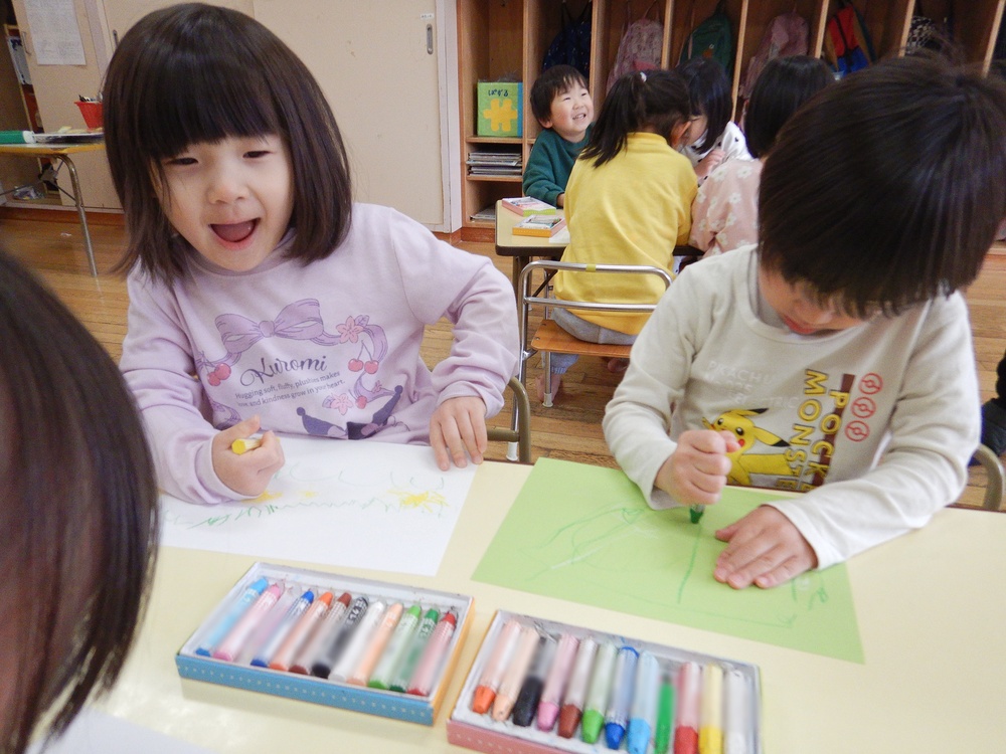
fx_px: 697
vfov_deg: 56.8
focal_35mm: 24
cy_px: 377
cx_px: 503
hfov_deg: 71.6
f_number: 2.8
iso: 125
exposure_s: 1/60
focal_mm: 4.3
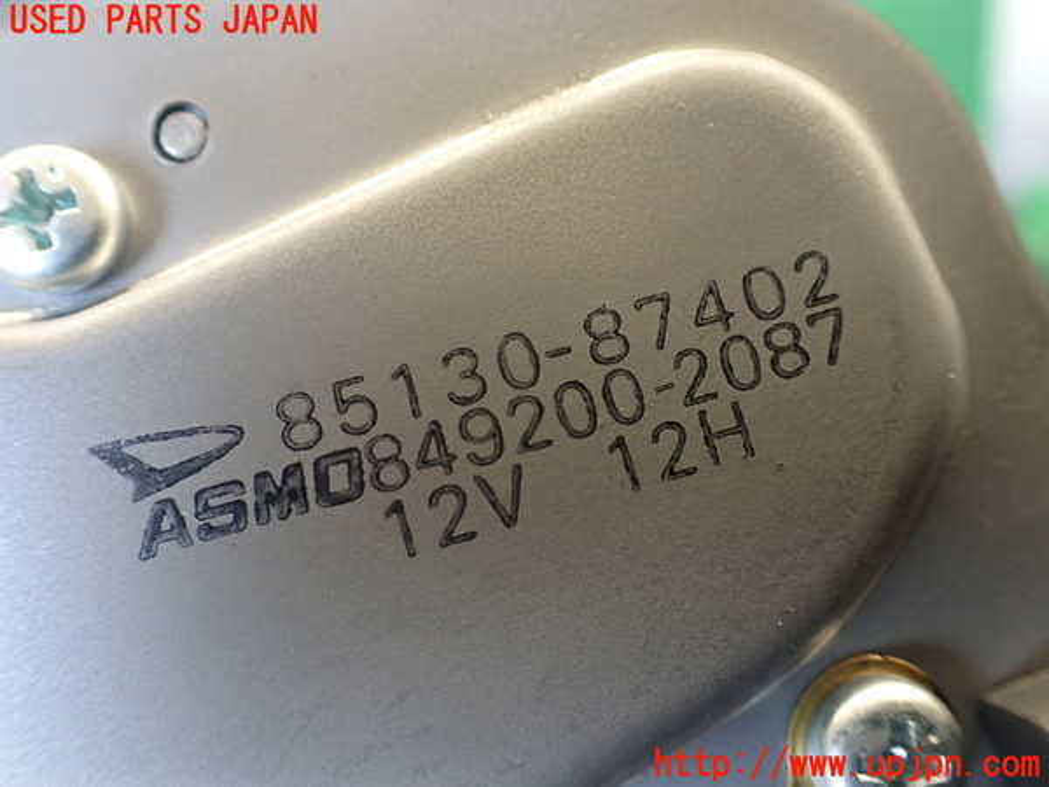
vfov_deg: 46.8
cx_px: 524
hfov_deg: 60.0
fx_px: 909
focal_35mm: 30
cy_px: 394
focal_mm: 5.4
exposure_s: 1/125
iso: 400
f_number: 2.3
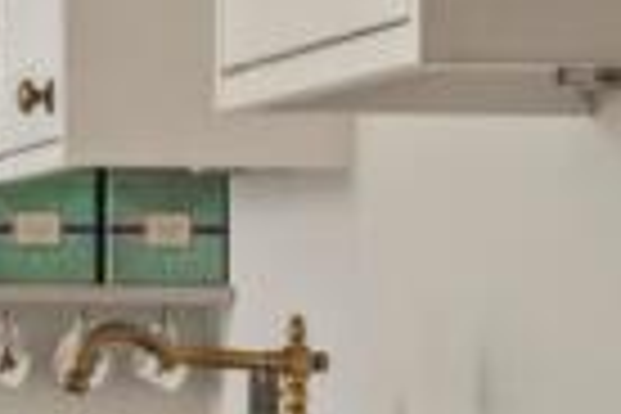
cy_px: 369
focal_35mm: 155
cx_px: -342
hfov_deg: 12.5
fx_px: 2668
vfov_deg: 8.8
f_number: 8
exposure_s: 1
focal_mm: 20.9
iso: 1250
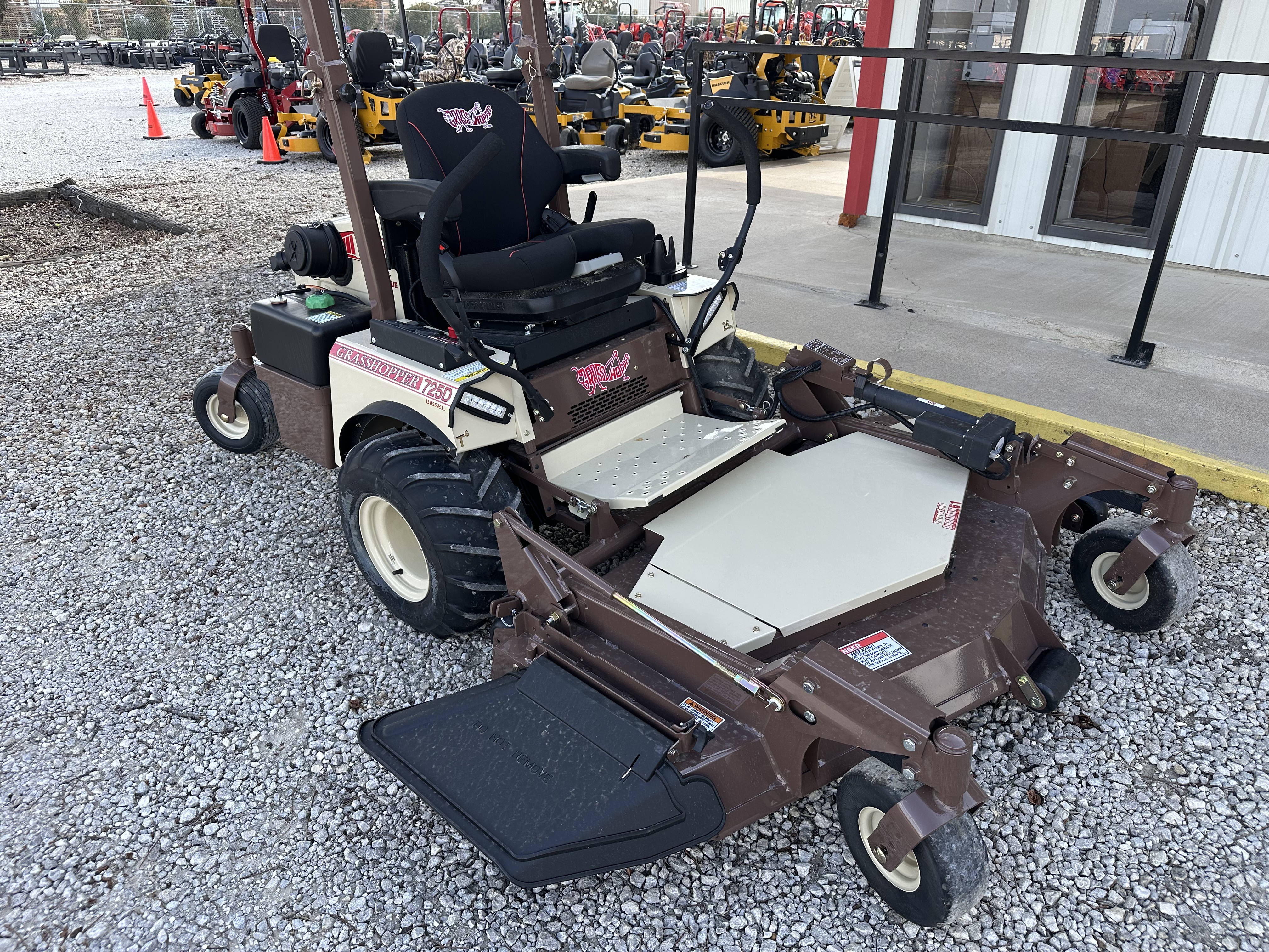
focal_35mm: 24
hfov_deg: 71.6
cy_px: 476
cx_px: 634
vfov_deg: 56.8
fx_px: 880
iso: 80
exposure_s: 1/714
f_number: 1.78
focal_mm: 6.86
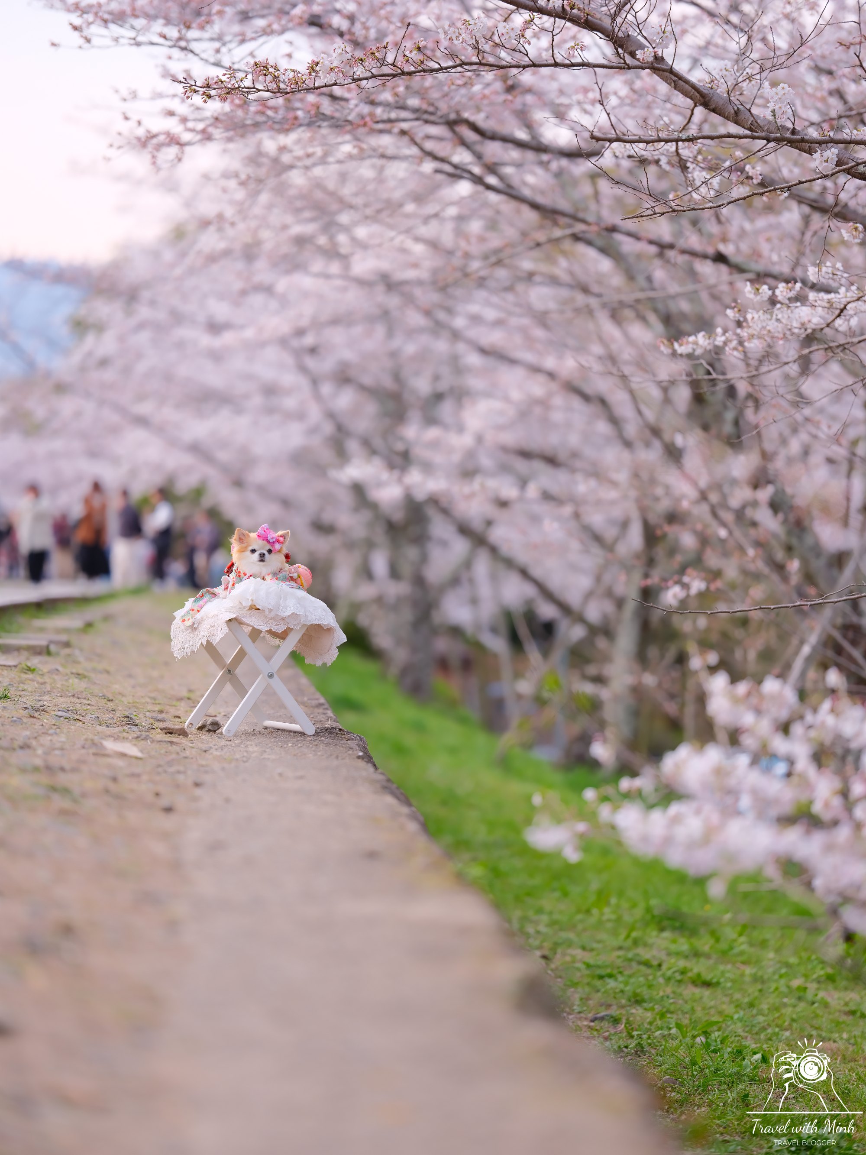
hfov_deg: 17.0
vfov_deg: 22.5
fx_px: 2902
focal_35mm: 87
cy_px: 578
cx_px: 433
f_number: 2
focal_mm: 110
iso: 200
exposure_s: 1/280
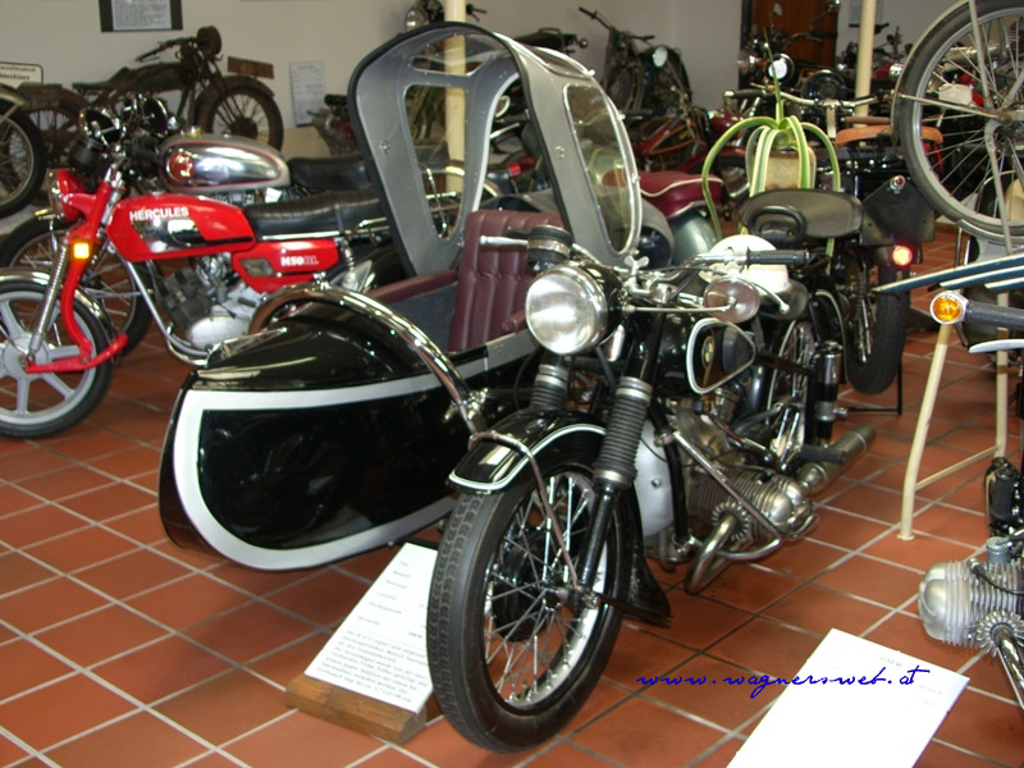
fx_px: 1331
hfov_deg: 42.1
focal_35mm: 45
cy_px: 384
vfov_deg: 32.2
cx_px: 512
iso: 80
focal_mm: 11.5
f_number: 2.5
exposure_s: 1/50
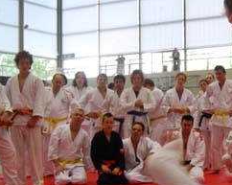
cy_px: 123
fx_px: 480
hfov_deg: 26.1
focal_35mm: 70
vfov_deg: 21.7
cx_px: 216
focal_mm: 20
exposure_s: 1/40
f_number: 3.8
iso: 200
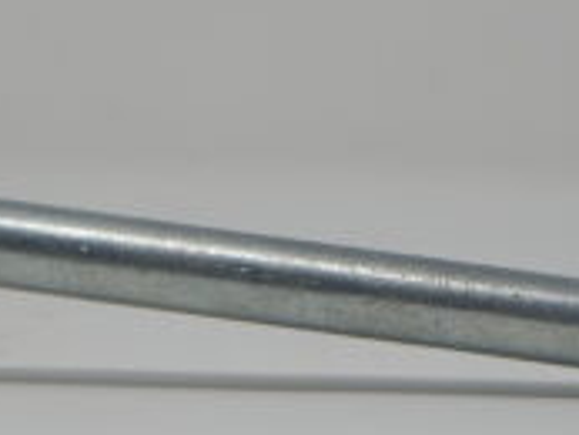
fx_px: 2209
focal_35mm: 132
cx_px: 442
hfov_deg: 14.9
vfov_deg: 11.2
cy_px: 204
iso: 125
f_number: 3.4
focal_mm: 6.8
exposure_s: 1/160
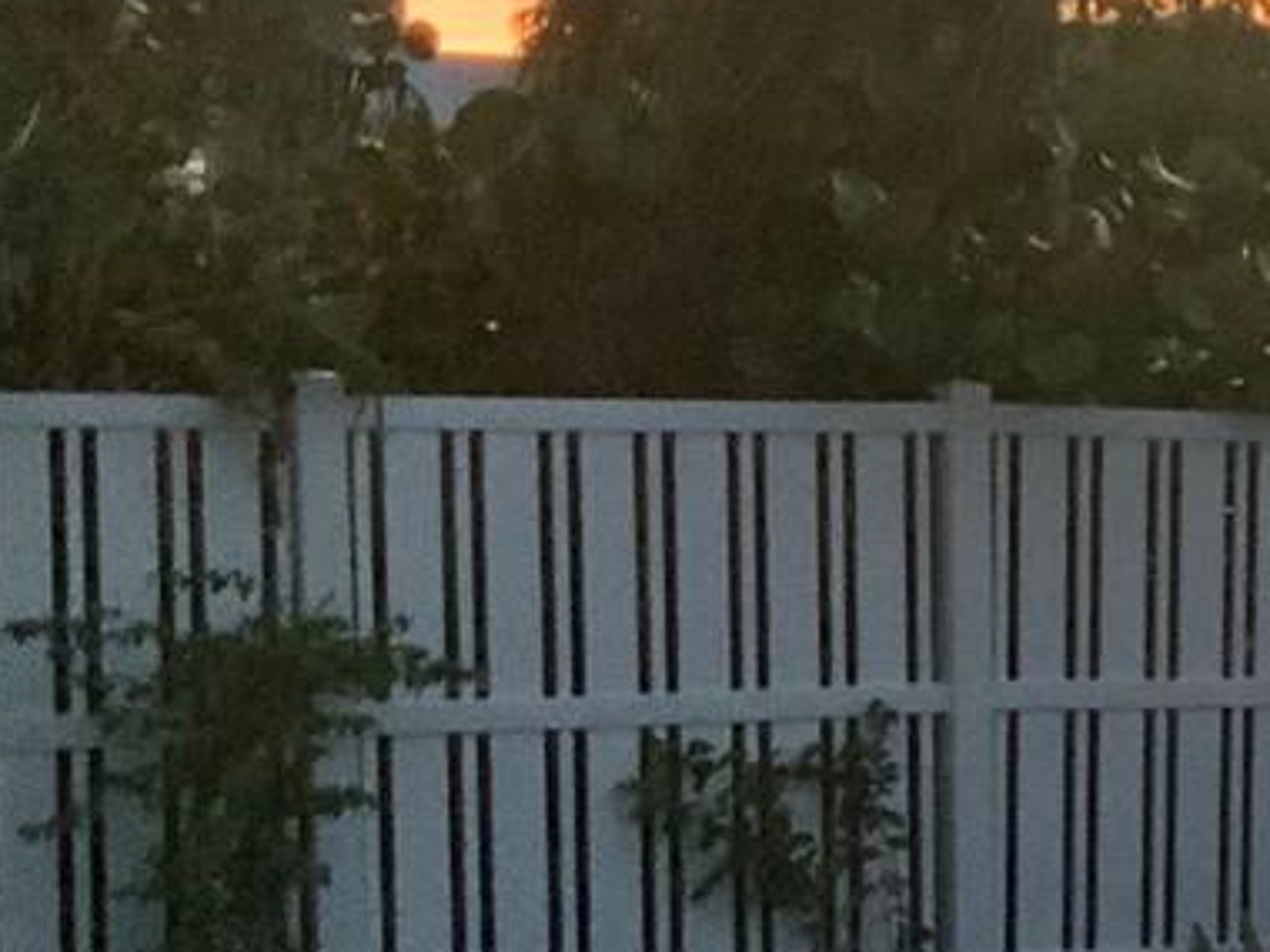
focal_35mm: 122
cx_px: 2045
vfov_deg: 12.1
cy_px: 681
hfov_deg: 14.7
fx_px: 4476
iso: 250
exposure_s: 1/40
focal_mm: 3
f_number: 1.8
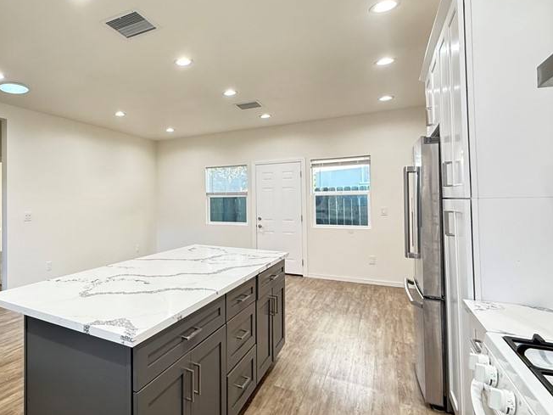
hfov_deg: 71.8
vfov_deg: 61.0
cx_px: 147
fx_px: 351
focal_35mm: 22
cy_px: 193
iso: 250
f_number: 2.2
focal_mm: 2.22
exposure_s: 1/60
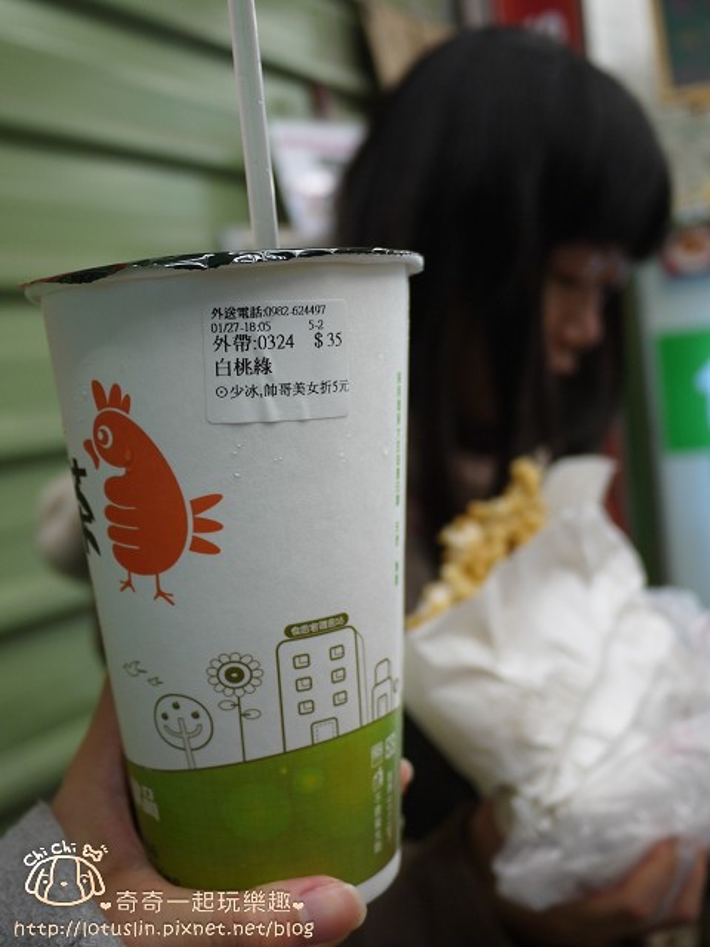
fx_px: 766
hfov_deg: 49.7
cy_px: 474
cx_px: 355
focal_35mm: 28
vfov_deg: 63.4
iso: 100
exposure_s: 1/80
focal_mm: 14
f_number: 2.5
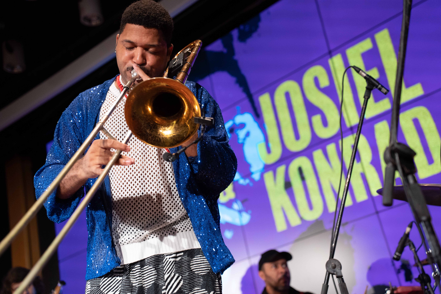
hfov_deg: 34.5
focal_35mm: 58
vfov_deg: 23.4
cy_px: 147
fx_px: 710
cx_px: 220
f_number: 2.8
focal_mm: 58
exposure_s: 1/320
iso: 3200
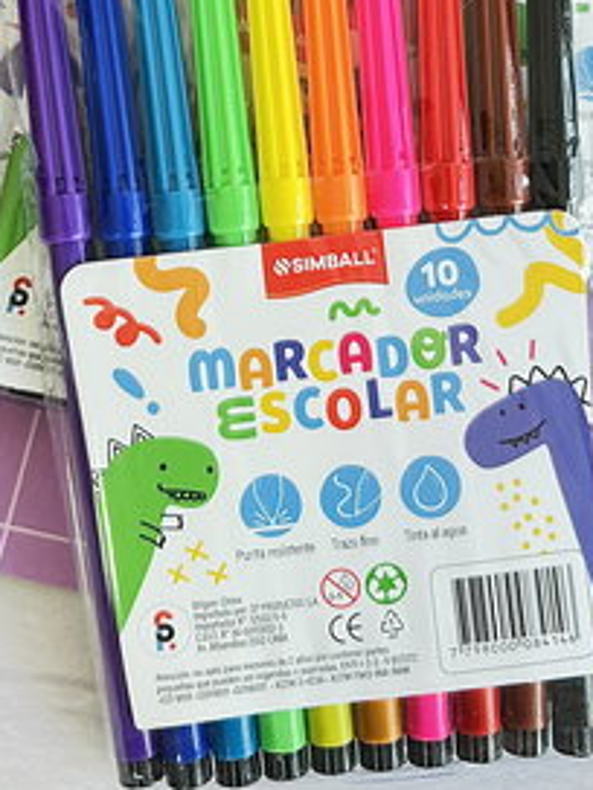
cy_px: 115
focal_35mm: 51
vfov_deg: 35.8
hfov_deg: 28.6
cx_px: 320
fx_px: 1165
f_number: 1.6
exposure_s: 1/50
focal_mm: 5.1
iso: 100
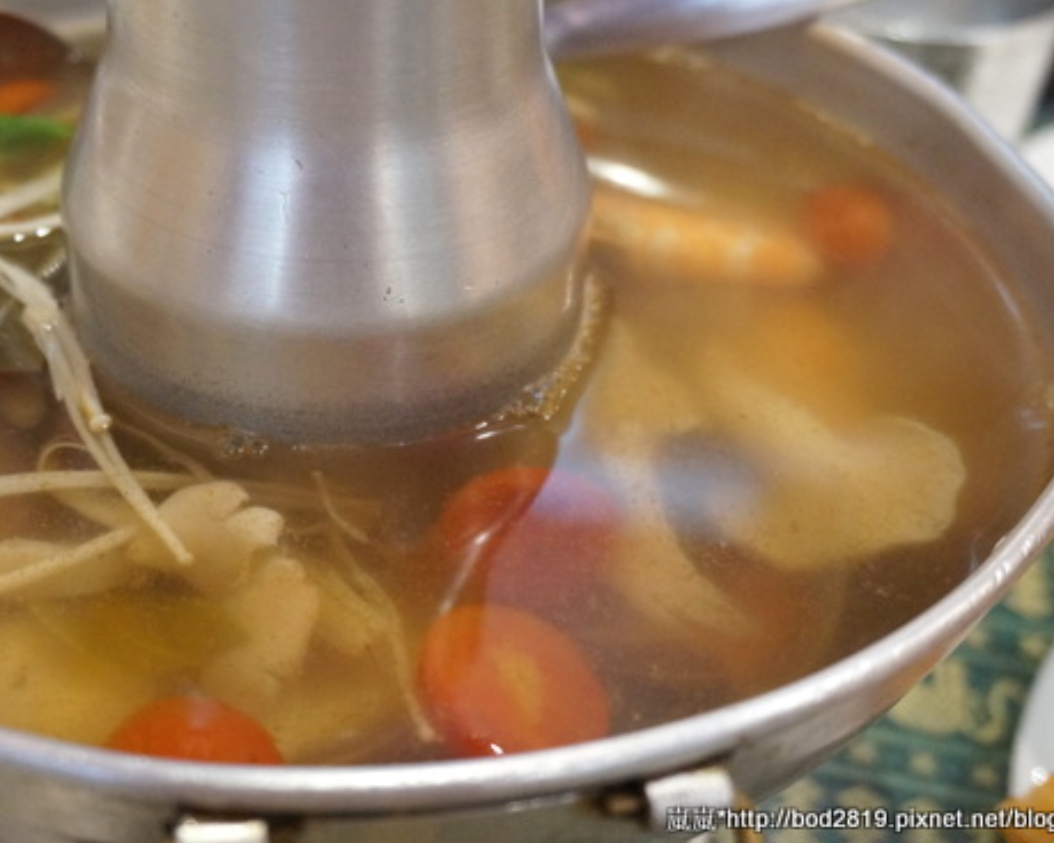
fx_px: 1591
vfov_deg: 29.7
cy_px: 376
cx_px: 363
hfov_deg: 36.3
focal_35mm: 51
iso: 3200
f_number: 4.5
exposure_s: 1/30
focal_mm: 26
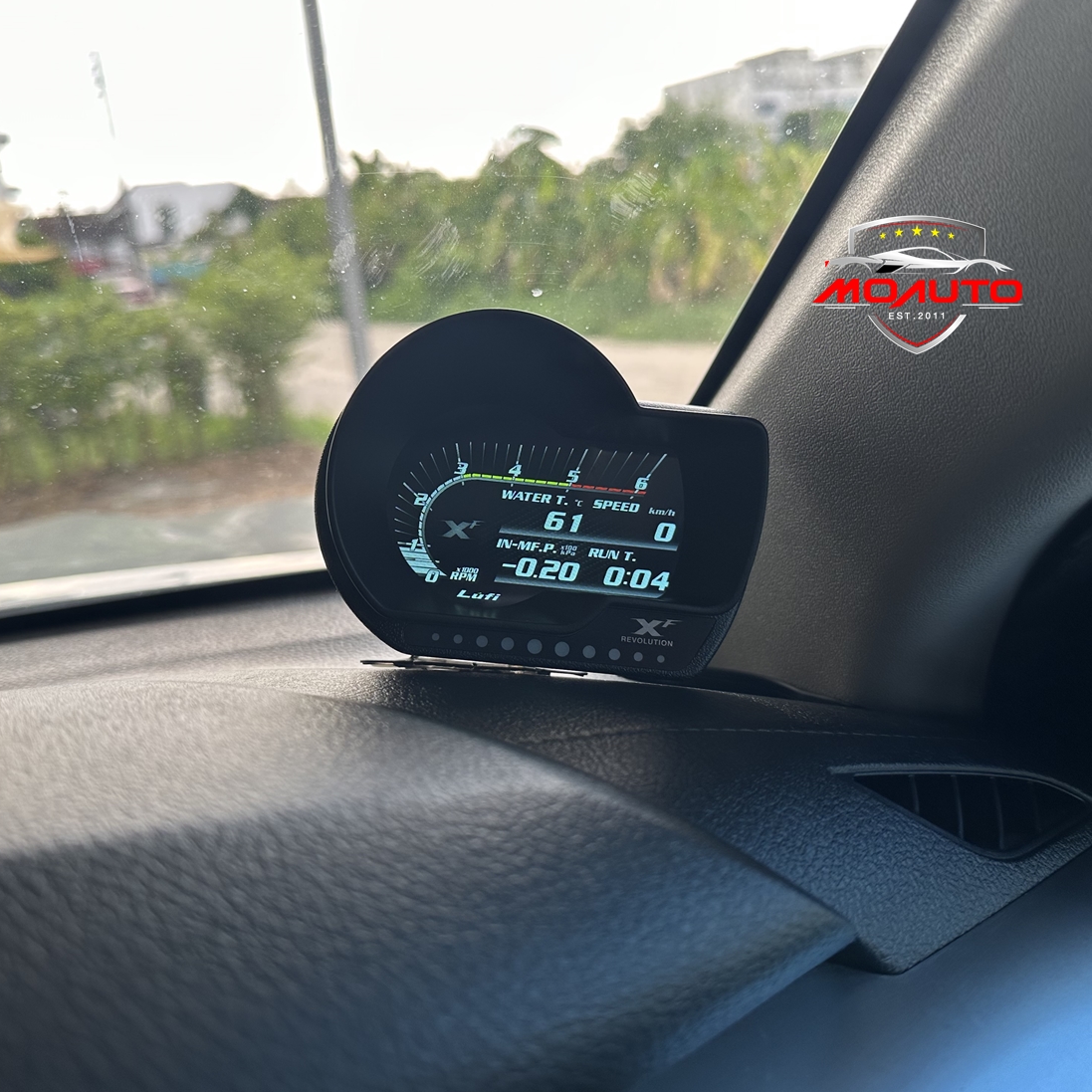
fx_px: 1035
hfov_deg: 55.6
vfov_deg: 55.6
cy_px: 548
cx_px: 511
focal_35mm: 29
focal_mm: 6.86
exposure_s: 1/121
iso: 80
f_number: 1.78
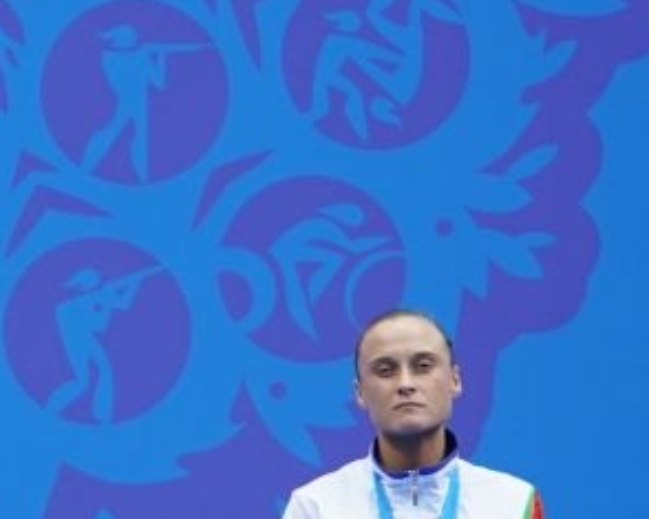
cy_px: 329
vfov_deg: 2.4
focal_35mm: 655
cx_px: -1073
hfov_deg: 2.9
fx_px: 12577
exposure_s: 1/250
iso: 320
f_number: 2.8
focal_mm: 114
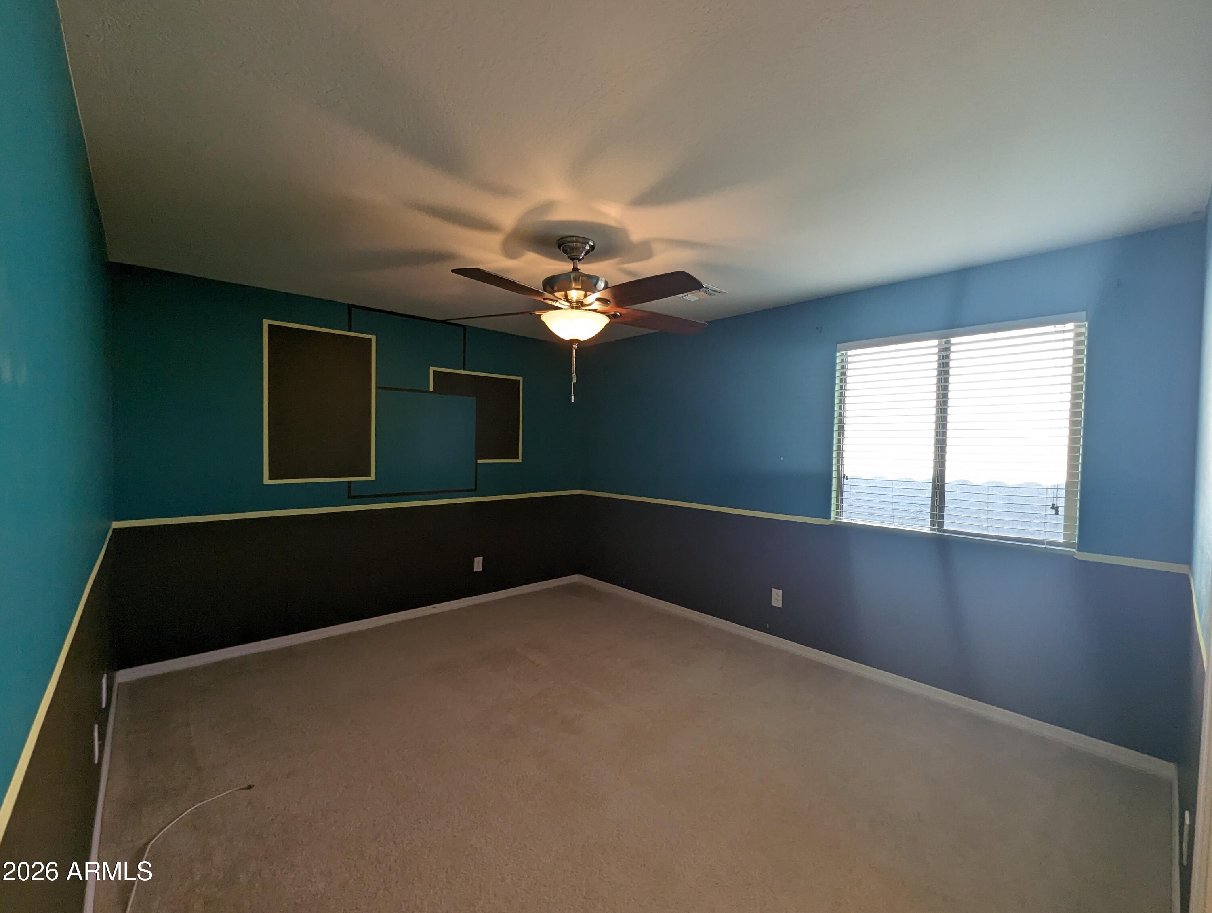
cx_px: 606
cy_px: 456
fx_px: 456
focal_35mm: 13
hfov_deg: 106.1
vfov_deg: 90.0
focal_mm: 1.95
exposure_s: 1/120
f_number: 2.2
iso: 86
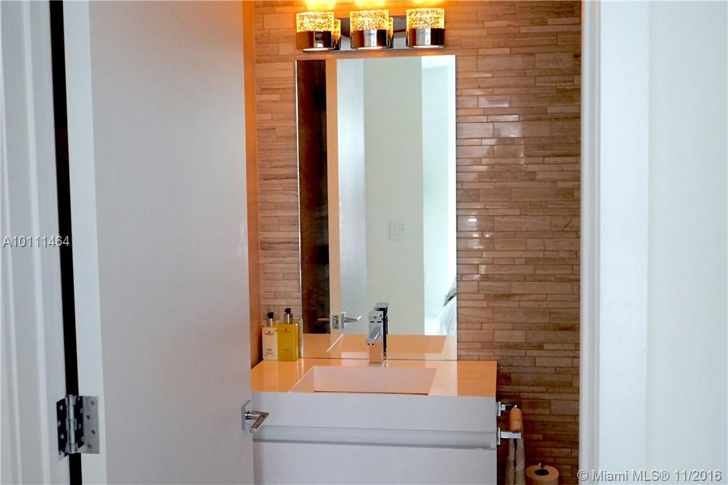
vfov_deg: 31.9
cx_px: 364
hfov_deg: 46.4
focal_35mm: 42
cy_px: 242
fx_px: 849
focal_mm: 28
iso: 2000
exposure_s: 1/160
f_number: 3.5
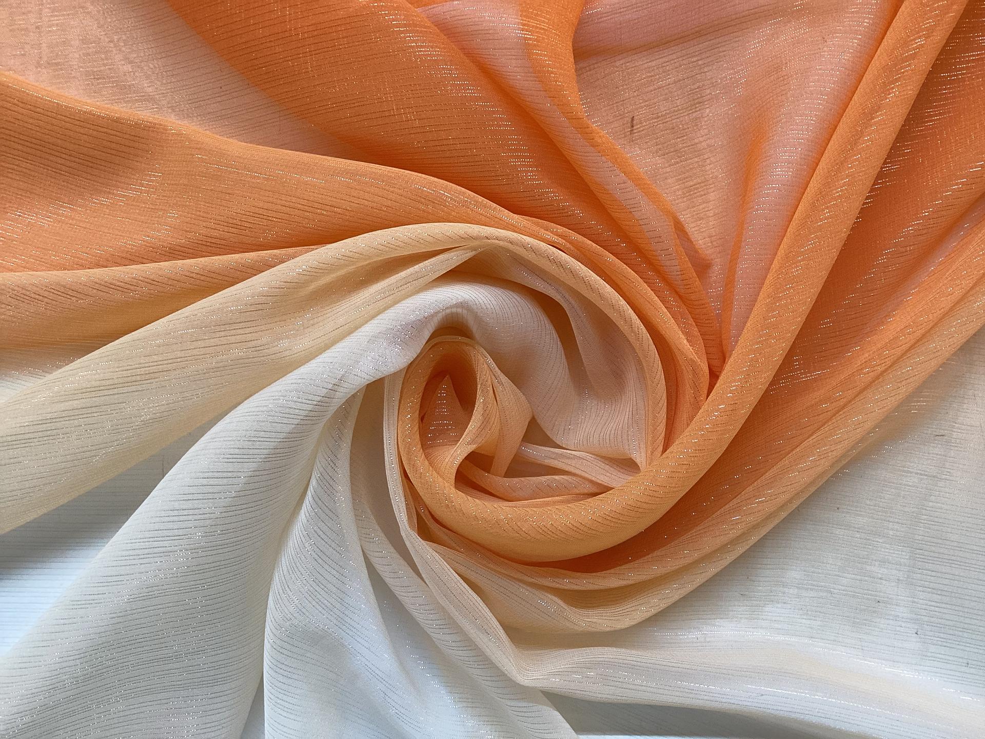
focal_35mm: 31
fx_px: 882
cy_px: 370
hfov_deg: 58.4
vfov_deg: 45.4
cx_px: 492
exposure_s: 1/60
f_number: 2.4
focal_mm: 3.3
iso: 100
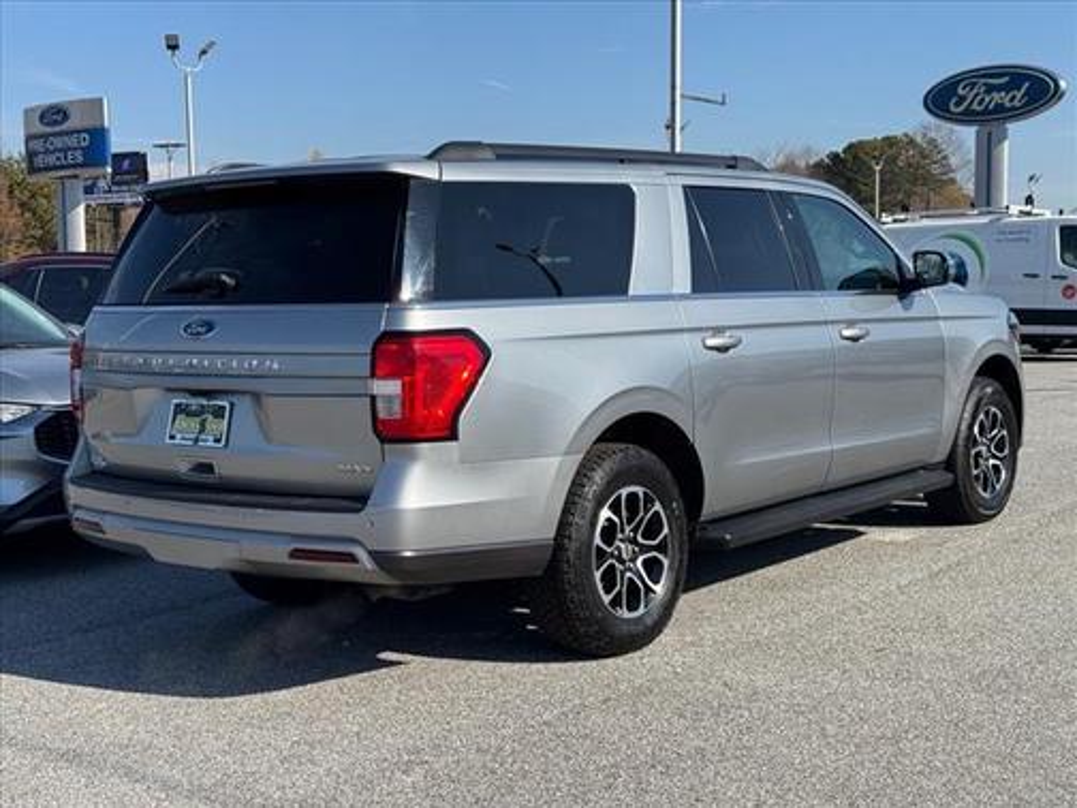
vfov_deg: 30.3
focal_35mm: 48
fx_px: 1493
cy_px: 404
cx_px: 538
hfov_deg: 39.7
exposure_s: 1/4608
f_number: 1.78
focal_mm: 6.76
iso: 64
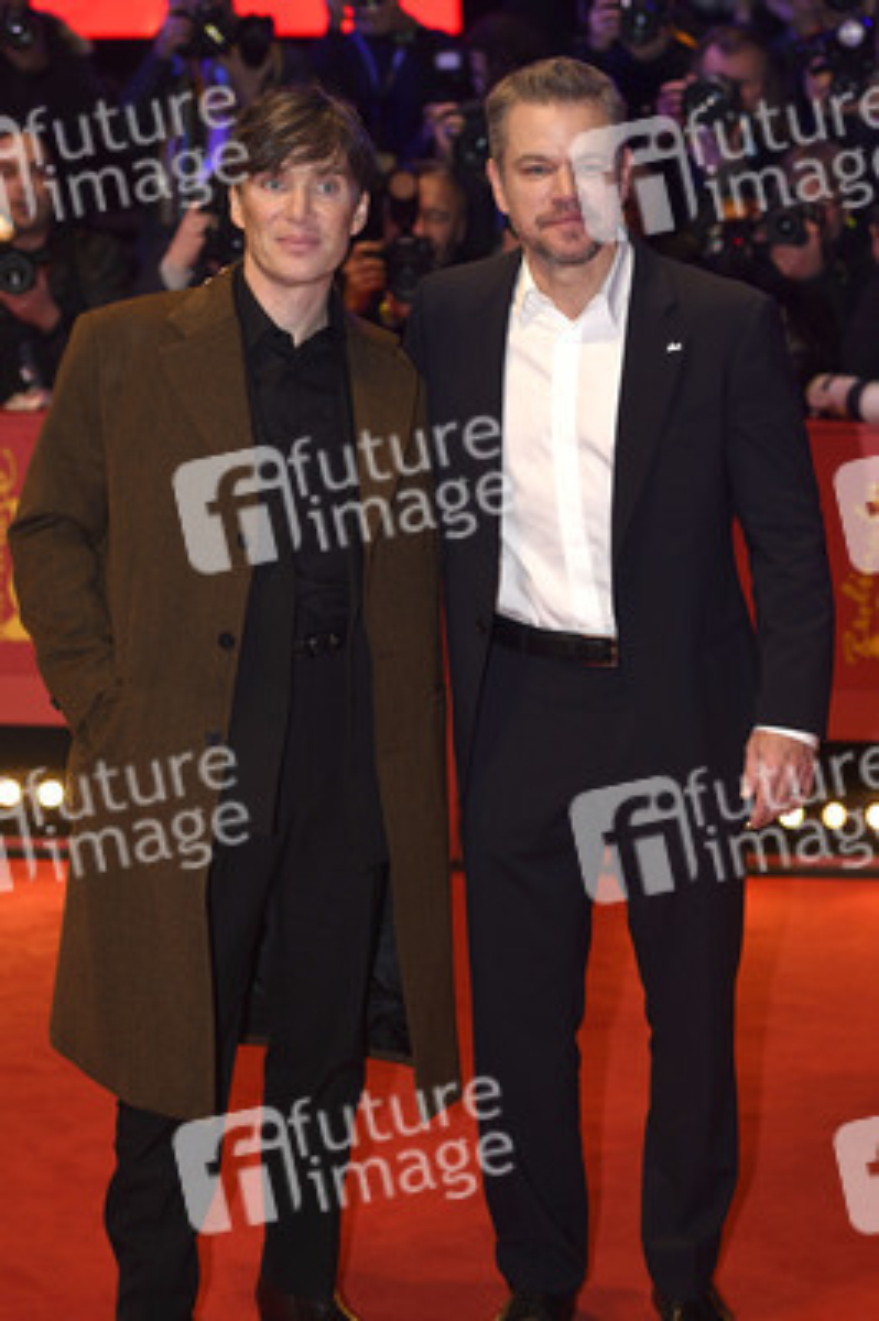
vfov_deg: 28.9
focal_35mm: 70
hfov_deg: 19.4
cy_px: 660
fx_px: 2568
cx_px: 440
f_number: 3.5
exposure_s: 1/640
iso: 800
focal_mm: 70
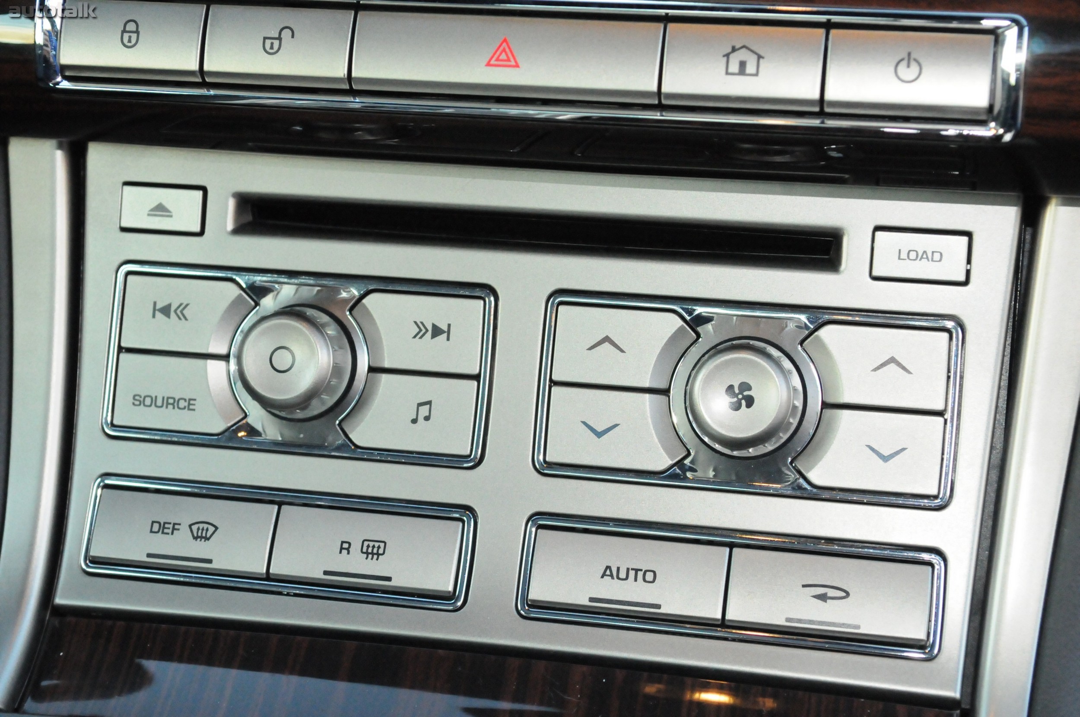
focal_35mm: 69
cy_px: 358
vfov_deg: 19.7
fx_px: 2068
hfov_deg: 29.3
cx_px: 540
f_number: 8
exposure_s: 1/60
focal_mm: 46
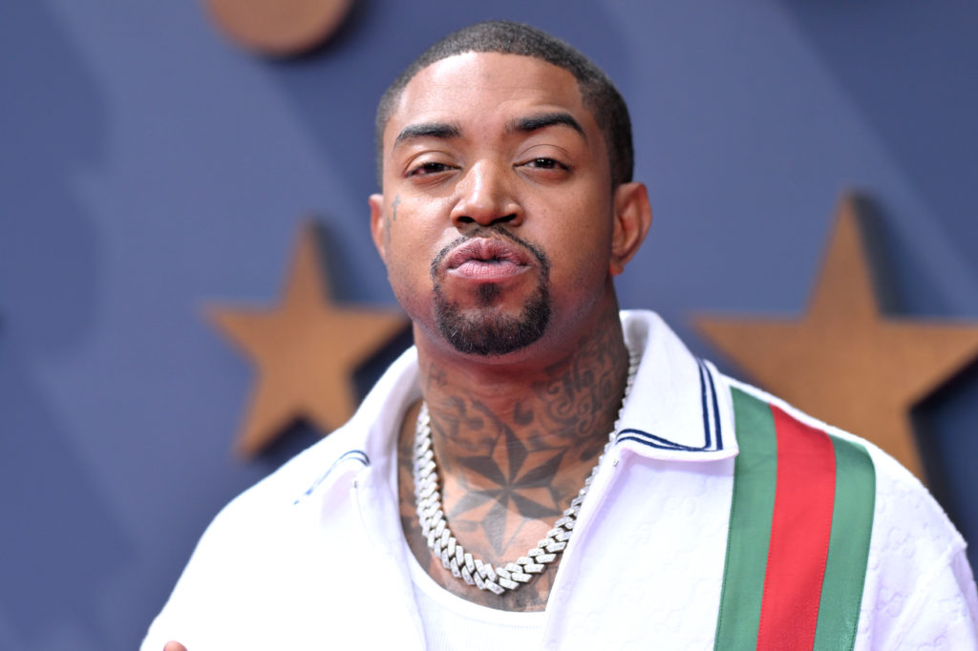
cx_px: 489
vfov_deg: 10.8
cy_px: 326
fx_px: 3449
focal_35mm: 127
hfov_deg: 16.1
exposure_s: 1/4000
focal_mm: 85
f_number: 1.8
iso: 320
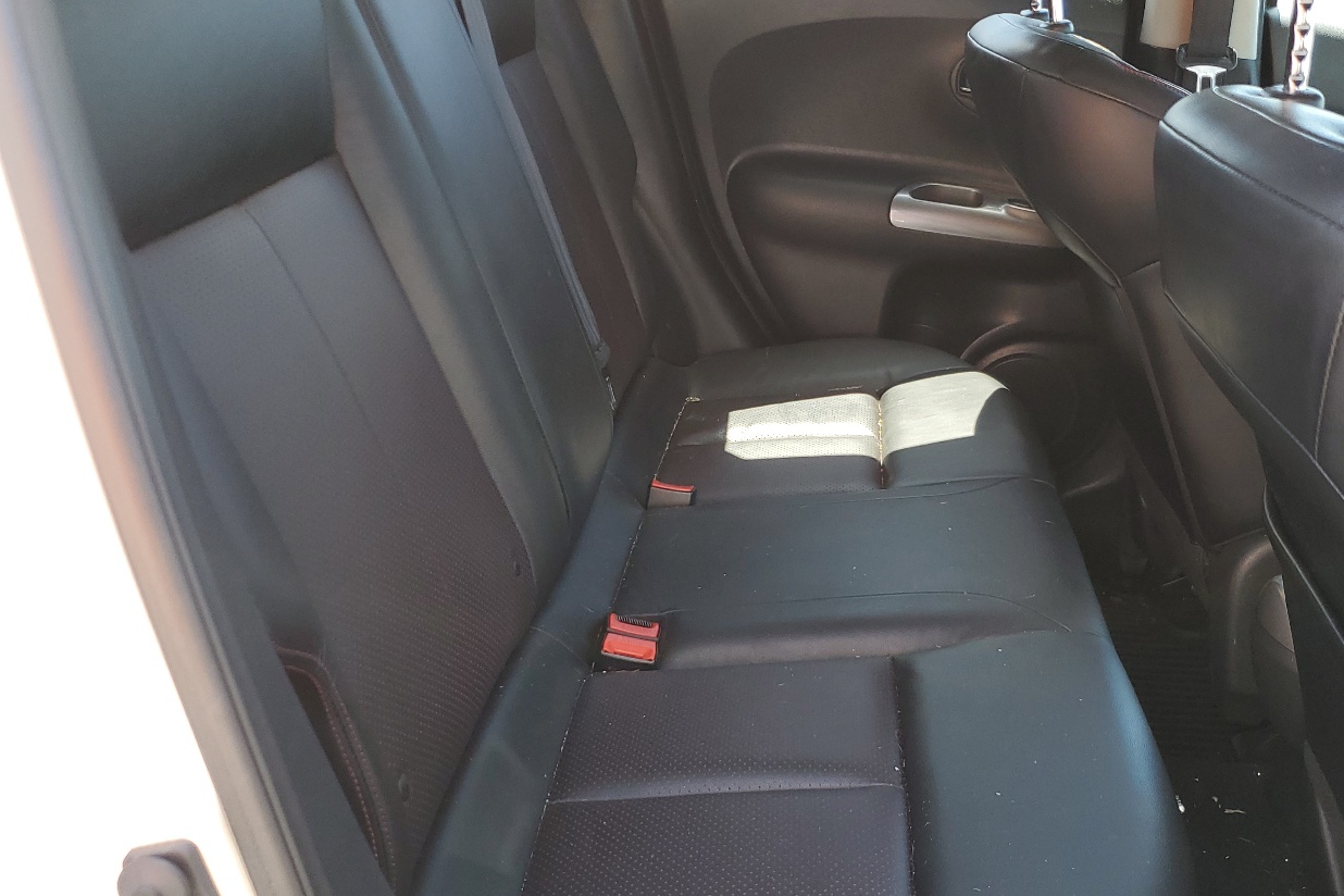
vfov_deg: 37.8
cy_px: 485
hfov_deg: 53.9
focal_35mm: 35
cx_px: 827
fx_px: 1307
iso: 53
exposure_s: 1/120
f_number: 1.5
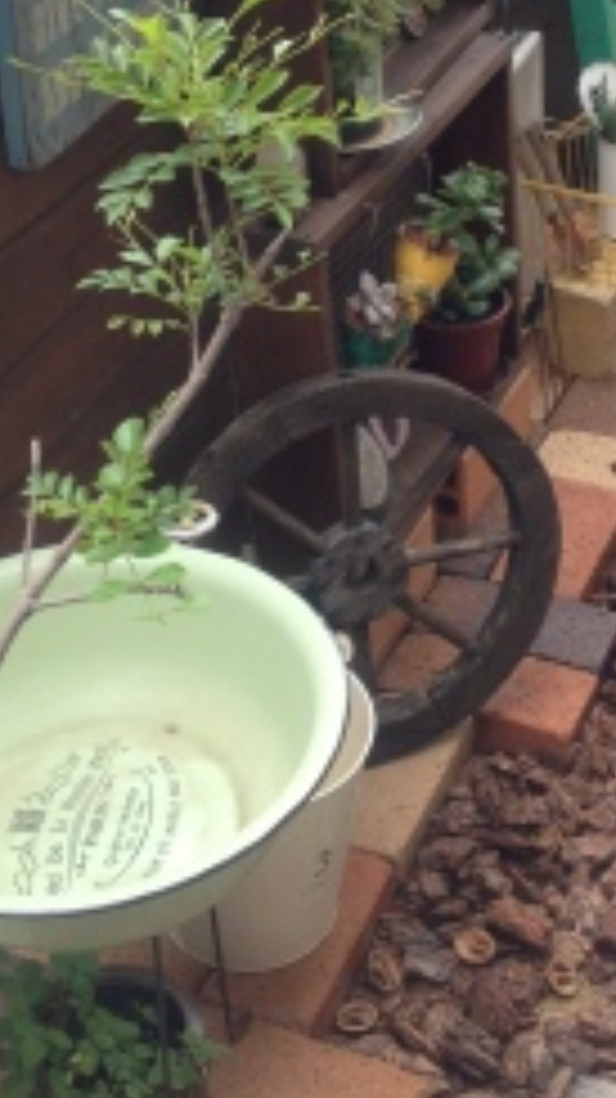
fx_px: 2268
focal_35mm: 78
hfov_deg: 15.4
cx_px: 389
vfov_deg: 27.0
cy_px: 324
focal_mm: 4.28
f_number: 2.4
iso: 50
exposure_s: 1/224
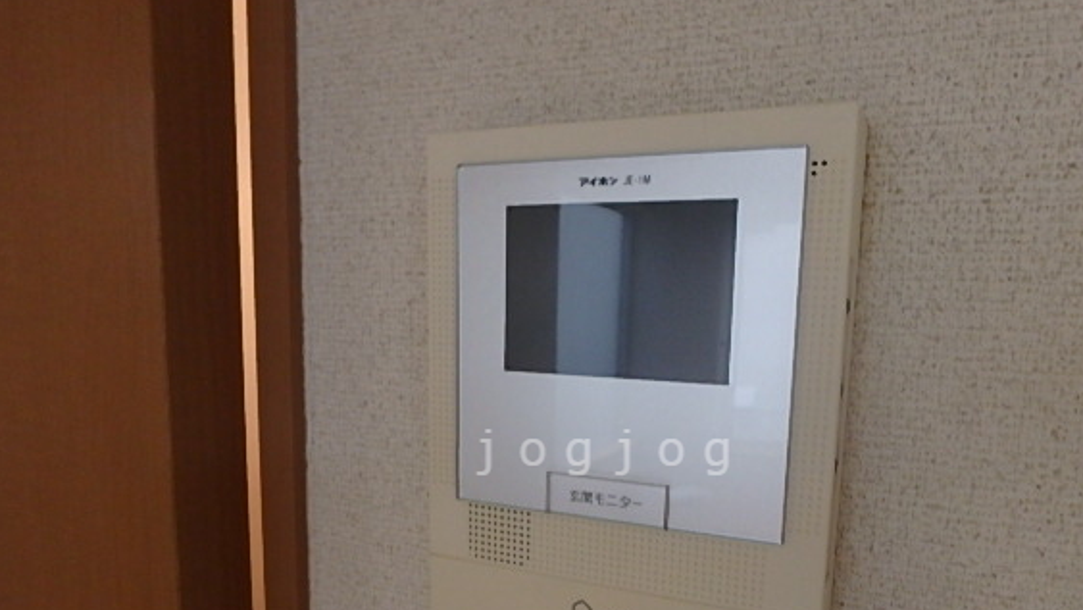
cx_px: 608
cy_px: 452
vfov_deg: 43.1
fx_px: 747
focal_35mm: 26
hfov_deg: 71.6
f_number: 3.5
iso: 500
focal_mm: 3.7
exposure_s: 1/30
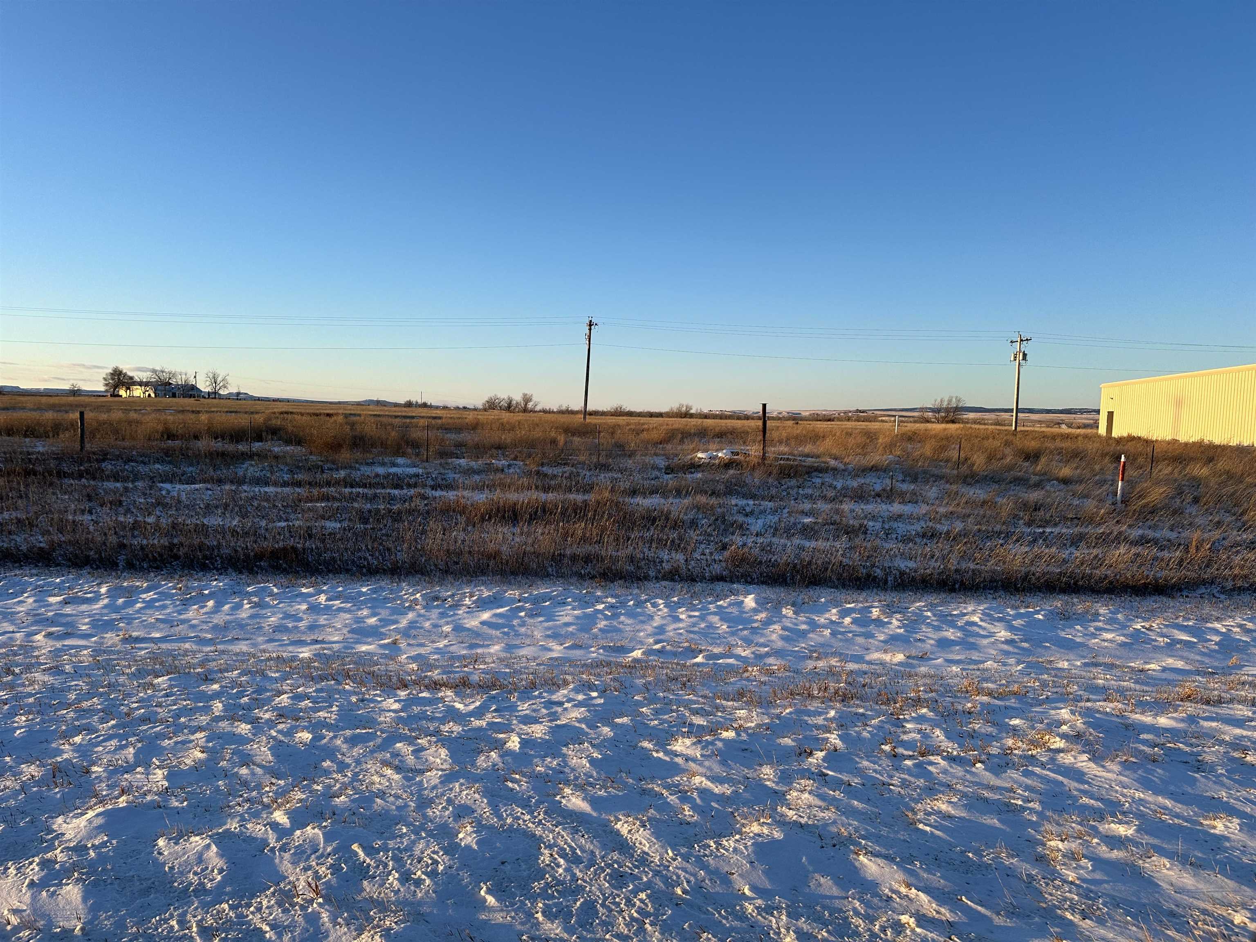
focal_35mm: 24
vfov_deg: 56.8
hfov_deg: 71.6
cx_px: 628
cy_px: 471
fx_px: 871
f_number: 1.78
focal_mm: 6.86
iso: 80
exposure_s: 1/1664
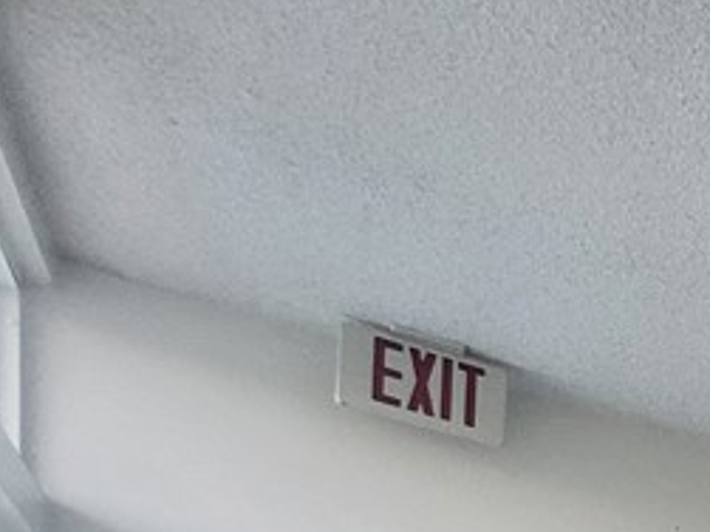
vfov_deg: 20.4
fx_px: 1087
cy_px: 934
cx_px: 1431
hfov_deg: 19.2
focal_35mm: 53
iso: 250
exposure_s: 1/60
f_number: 2.2
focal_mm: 1.74
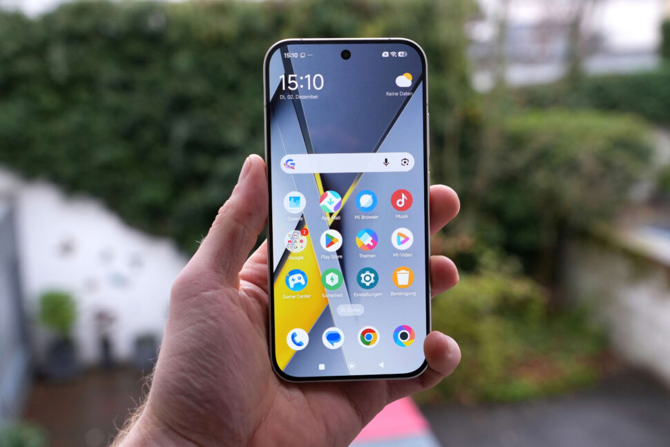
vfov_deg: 26.5
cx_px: 335
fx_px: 949
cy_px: 224
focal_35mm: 51
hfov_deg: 38.9
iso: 1000
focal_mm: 34
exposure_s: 1/160
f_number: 4
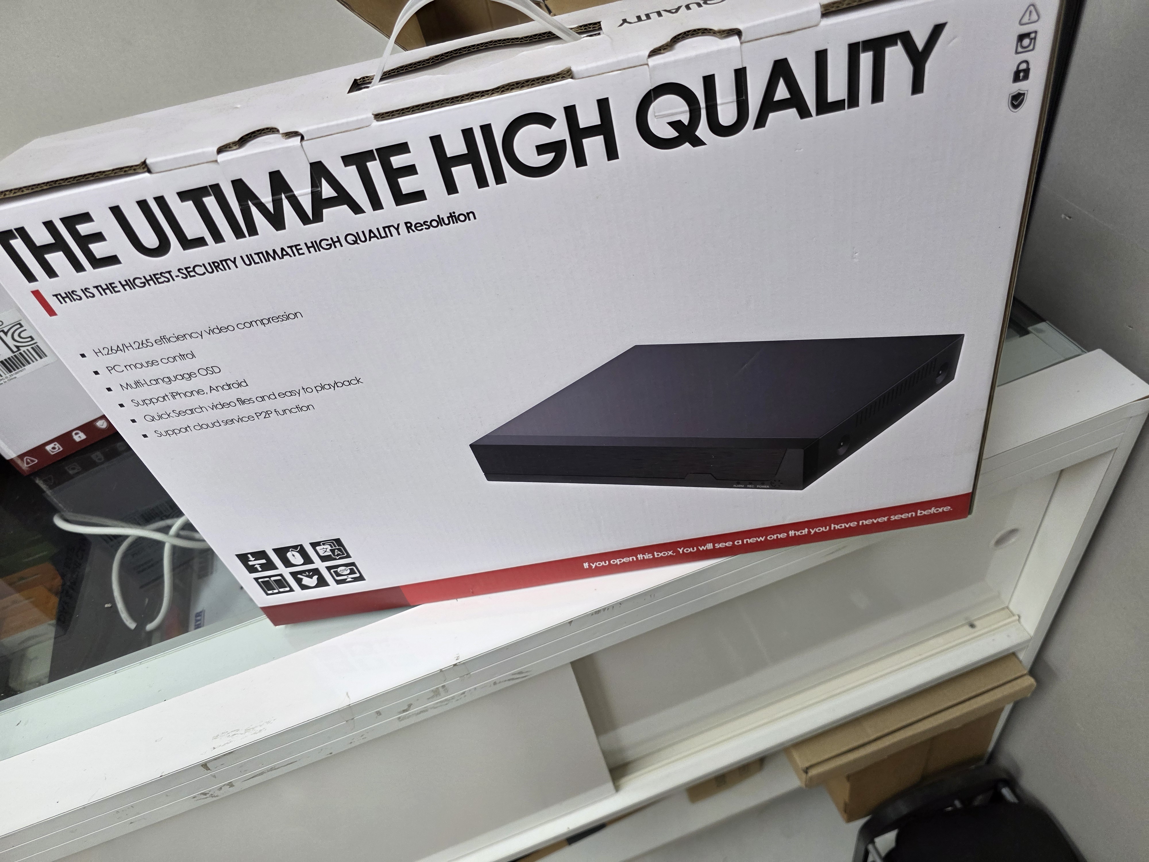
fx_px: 763
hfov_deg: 73.9
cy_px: 431
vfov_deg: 58.9
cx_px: 574
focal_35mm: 23
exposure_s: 1/120
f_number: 1.7
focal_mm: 6.3
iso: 200
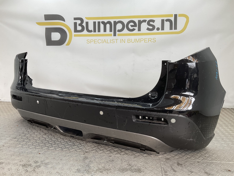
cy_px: 88
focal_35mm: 29
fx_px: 196
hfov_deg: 61.7
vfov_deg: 48.2
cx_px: 117
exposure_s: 1/120
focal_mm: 3
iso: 16
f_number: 1.8
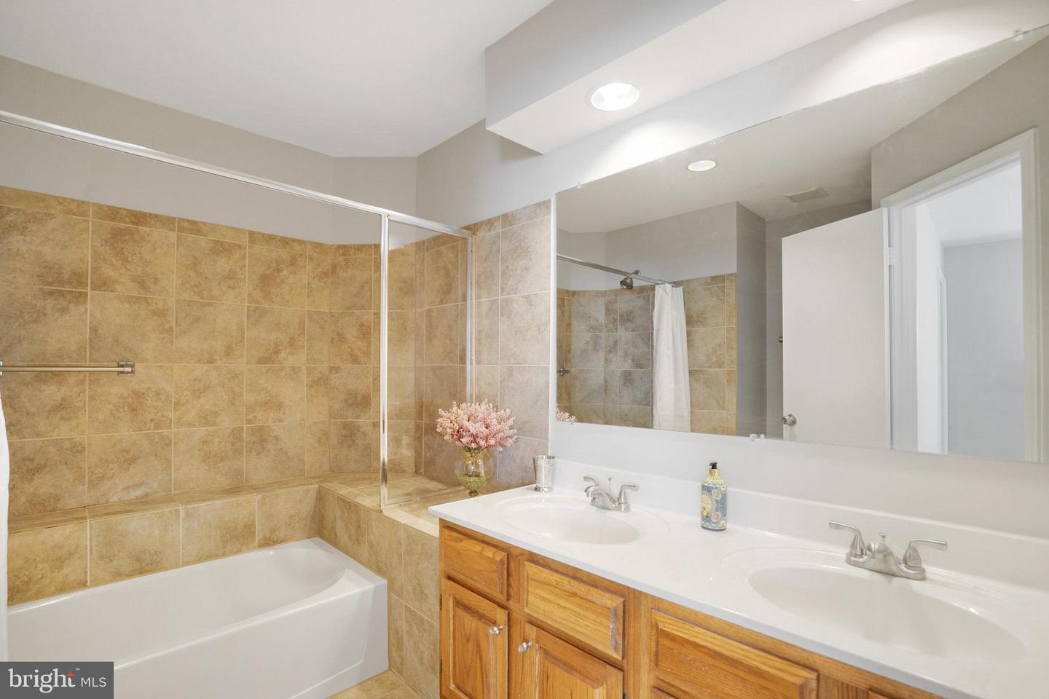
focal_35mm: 16
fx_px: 466
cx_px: 524
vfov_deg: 73.7
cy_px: 350
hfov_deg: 96.7
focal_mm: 16
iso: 1250
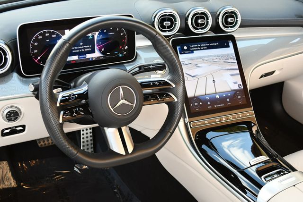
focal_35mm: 44
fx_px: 371
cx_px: 152
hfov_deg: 44.5
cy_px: 101
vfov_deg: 30.6
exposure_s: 1/250
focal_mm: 22
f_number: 4
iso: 560
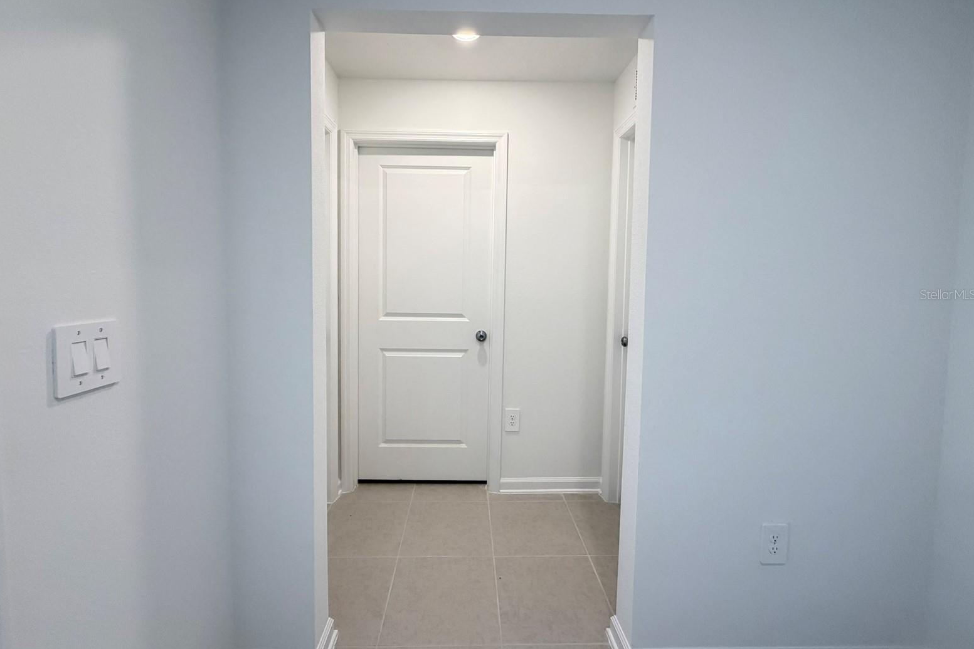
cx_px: 477
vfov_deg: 77.1
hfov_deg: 100.4
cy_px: 294
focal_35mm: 15
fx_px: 406
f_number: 2.2
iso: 320
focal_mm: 2.22
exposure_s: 1/120
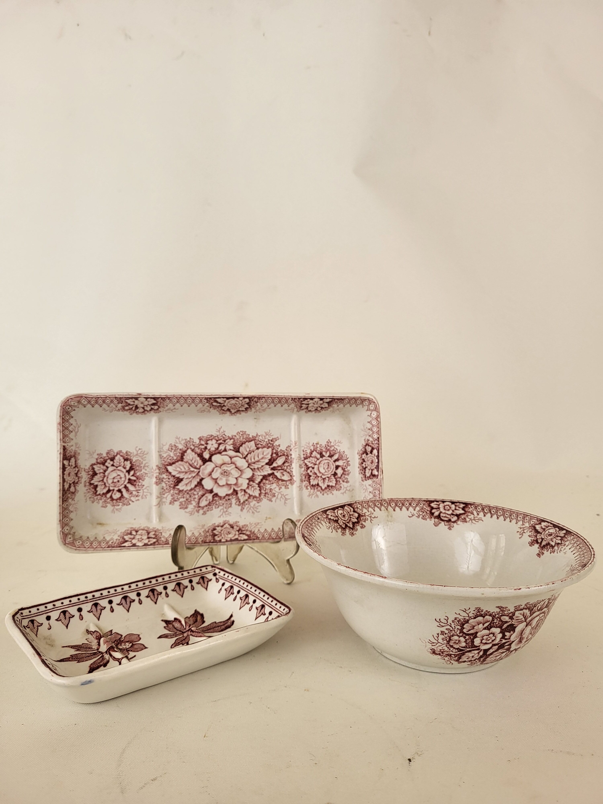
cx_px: 302
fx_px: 604
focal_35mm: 26
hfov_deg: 53.1
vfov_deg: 67.3
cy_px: 402
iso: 100
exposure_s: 1/100
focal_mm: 5.4
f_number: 1.8
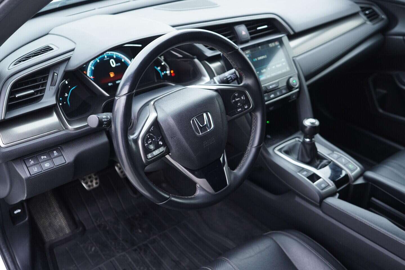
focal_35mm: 36
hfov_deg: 53.1
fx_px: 405
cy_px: 135
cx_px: 202
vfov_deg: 36.9
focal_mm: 24
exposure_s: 1/40
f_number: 2.8
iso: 320
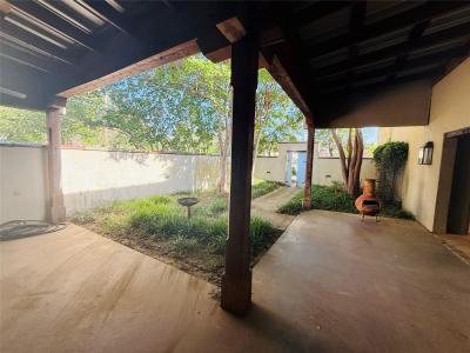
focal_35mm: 14
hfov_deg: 102.1
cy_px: 176
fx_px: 190
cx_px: 235
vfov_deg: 85.7
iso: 64
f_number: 2.2
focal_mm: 2.22
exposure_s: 1/124
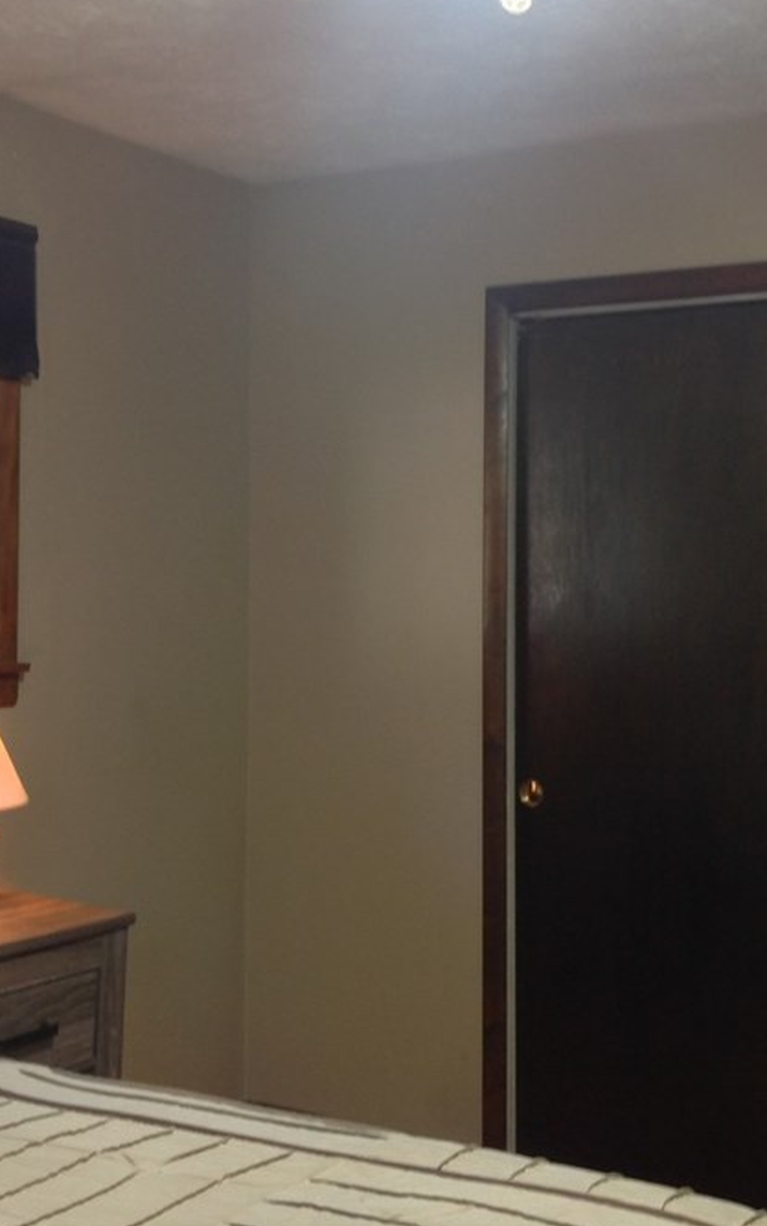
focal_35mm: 57
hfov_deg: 22.7
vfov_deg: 35.6
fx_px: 1906
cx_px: 269
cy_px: 529
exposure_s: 1/15
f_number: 2.4
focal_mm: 4.28
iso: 100
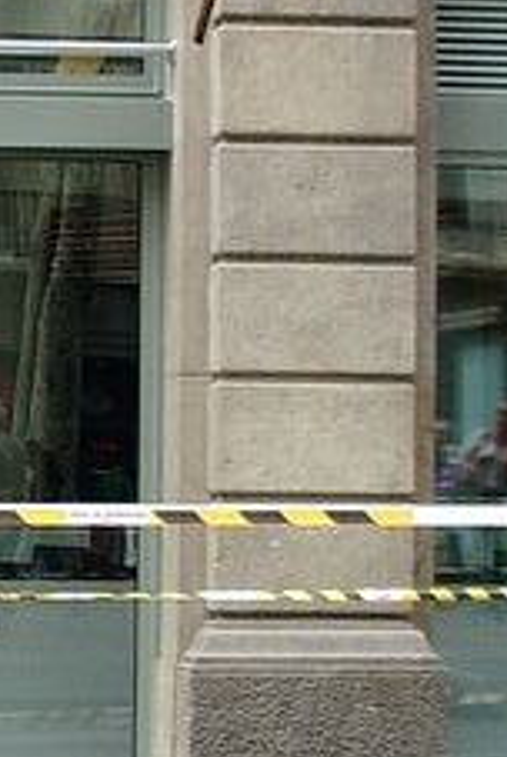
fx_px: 4043
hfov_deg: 7.1
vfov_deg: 10.7
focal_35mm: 192
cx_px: -277
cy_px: 490
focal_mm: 6.8
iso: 100
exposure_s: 1/100
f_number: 2.8
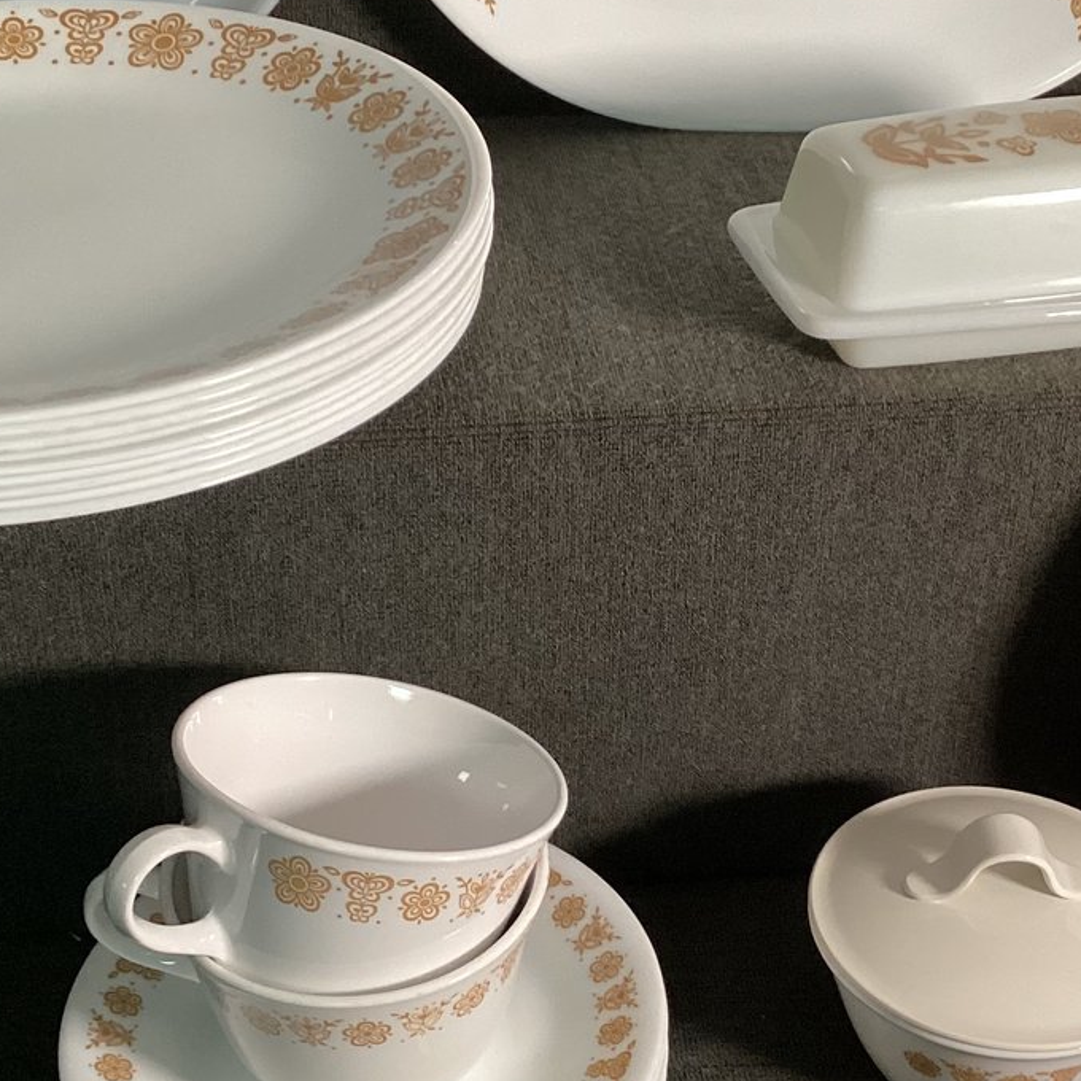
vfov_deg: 28.2
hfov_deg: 28.1
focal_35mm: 61
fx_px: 2155
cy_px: 573
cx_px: 645
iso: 160
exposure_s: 1/60
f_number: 2.4
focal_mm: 3.3
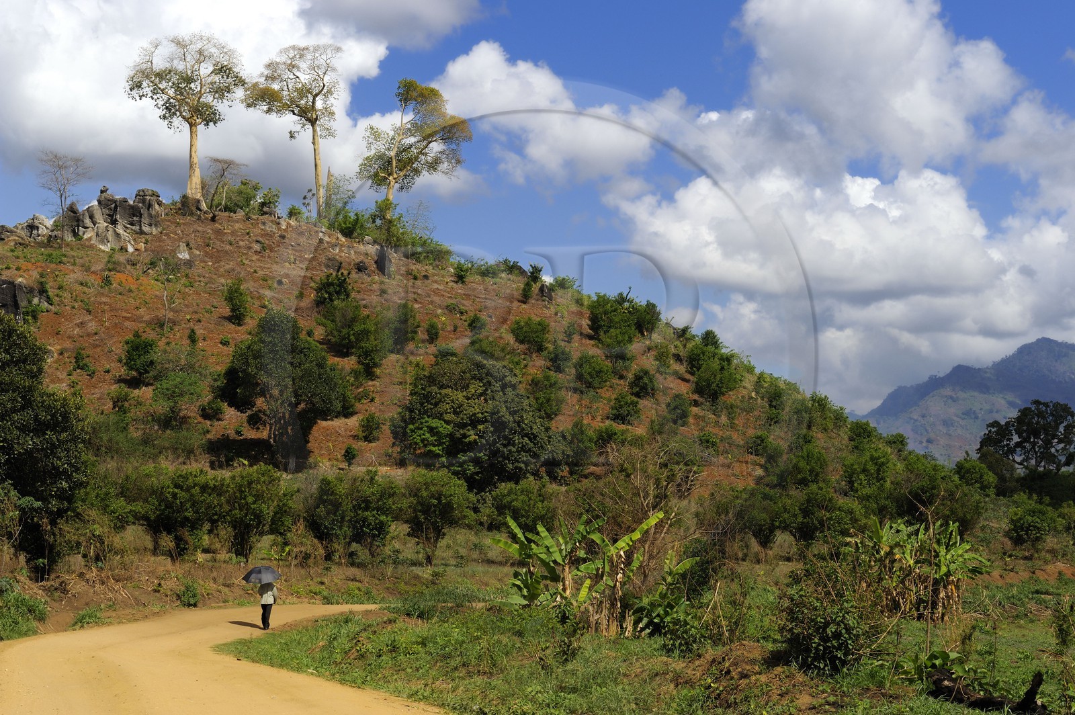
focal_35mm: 70
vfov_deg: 19.4
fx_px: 2089
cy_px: 358
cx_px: 538
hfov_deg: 28.9
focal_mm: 70
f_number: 16
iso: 400
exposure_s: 1/320
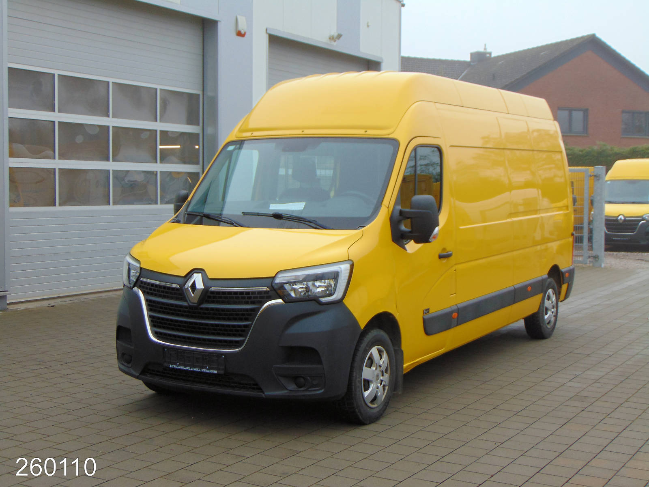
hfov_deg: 38.2
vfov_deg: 29.1
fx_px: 937
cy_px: 244
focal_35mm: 50
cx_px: 324
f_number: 3.5
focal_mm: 9
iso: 80
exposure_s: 1/100
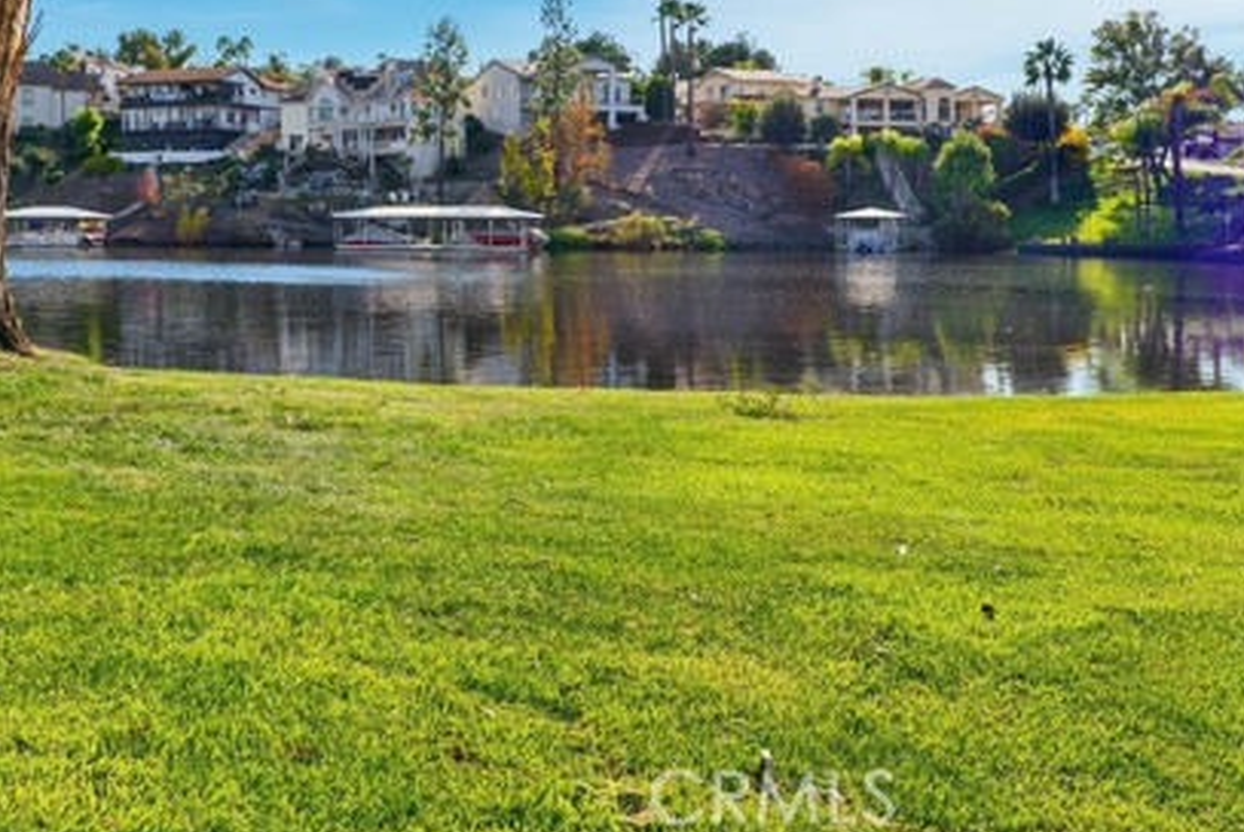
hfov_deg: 43.3
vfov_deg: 30.0
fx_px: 1521
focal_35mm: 44
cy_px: 188
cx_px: 333
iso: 320
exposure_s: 1/3200
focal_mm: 28
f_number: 8
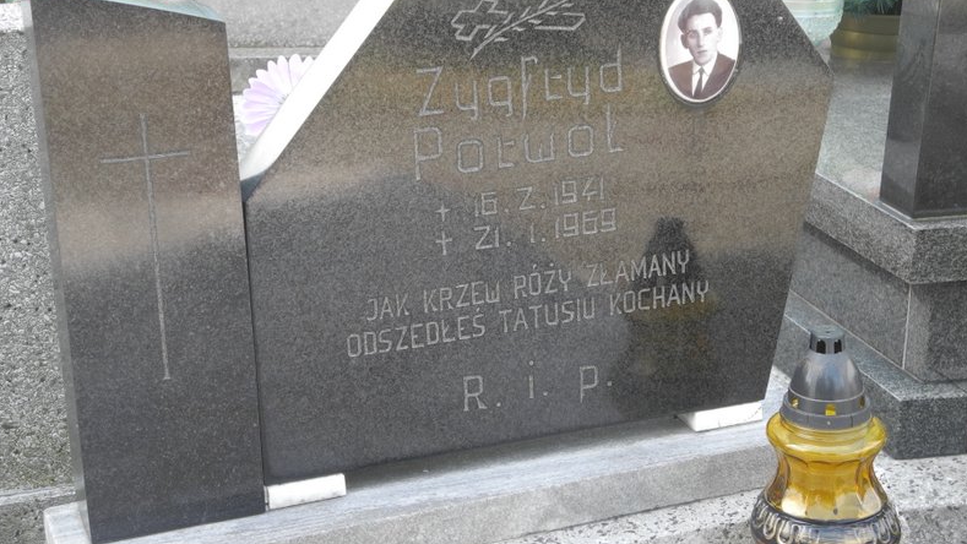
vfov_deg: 14.4
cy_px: 217
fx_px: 2154
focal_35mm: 84
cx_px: 482
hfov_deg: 25.3
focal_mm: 16.3
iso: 100
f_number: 4
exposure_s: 1/100
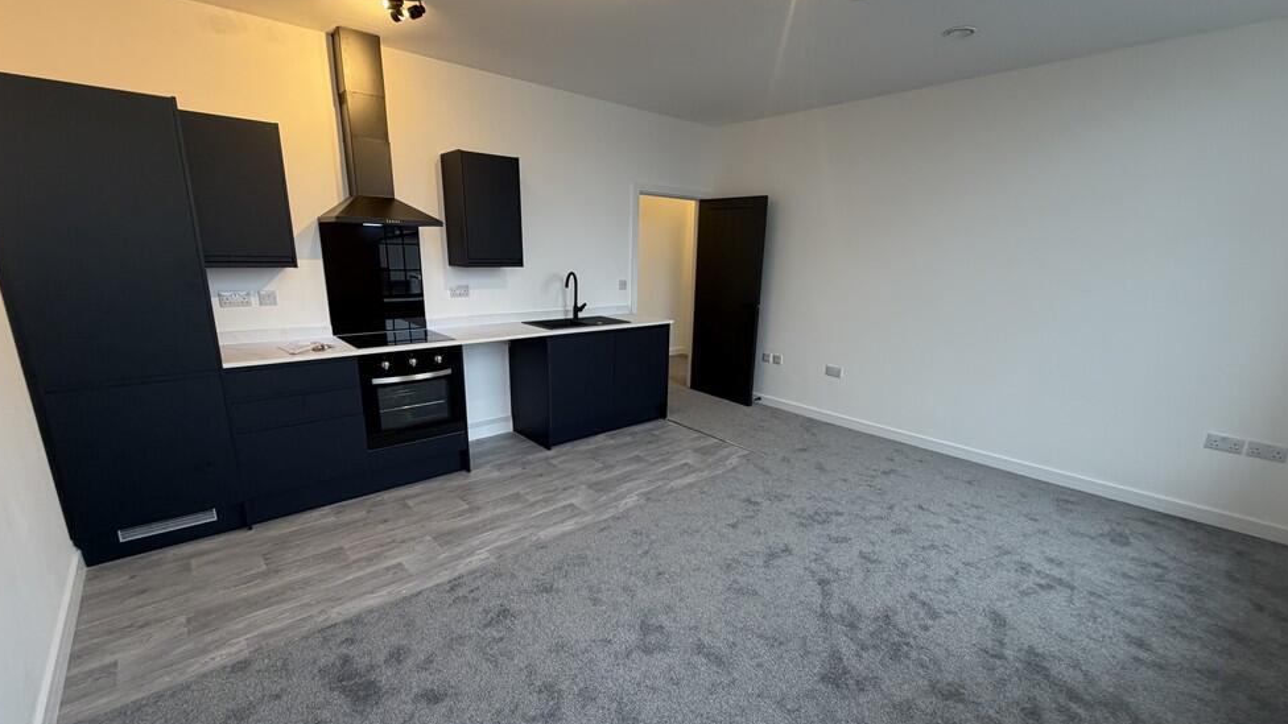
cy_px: 385
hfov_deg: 99.4
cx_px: 659
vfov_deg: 67.0
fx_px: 546
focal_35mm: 16
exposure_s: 1/50
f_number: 2.2
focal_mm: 2.22
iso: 160
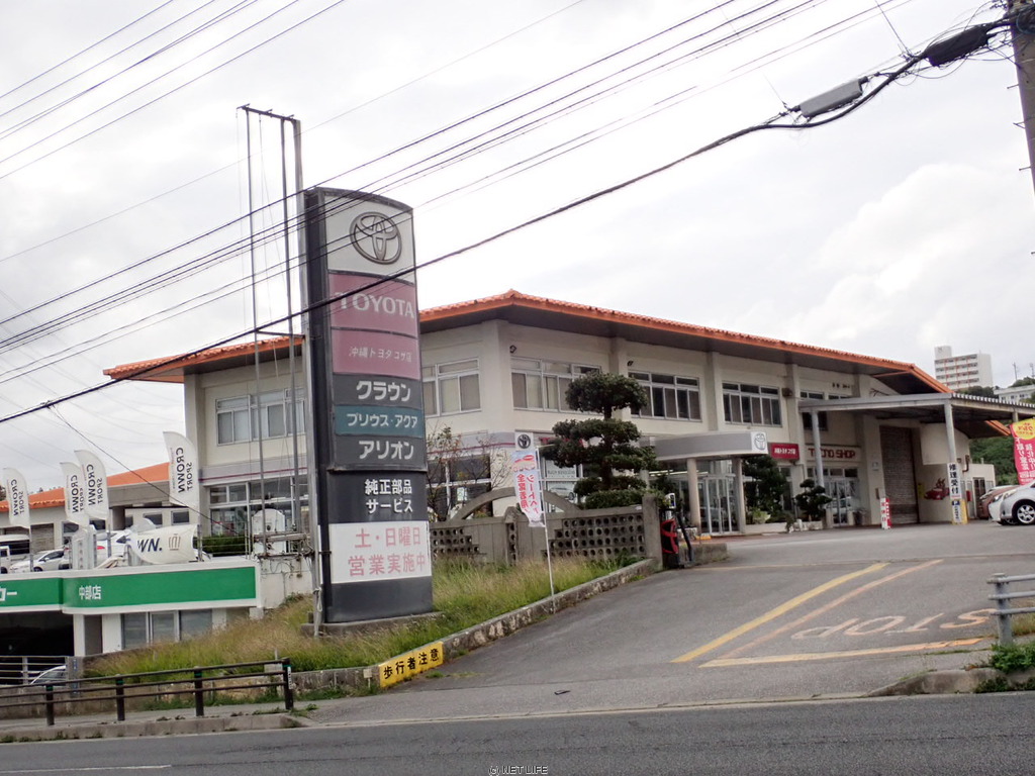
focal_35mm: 46
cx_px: 518
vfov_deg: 31.5
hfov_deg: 41.2
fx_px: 1375
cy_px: 388
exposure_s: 1/1250
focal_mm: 8.41
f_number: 4.5
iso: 400
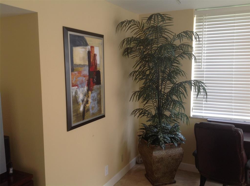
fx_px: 252
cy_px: 93
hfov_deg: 52.7
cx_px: 125
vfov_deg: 40.6
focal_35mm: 35
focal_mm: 4.28
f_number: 2.4
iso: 50
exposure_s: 1/30
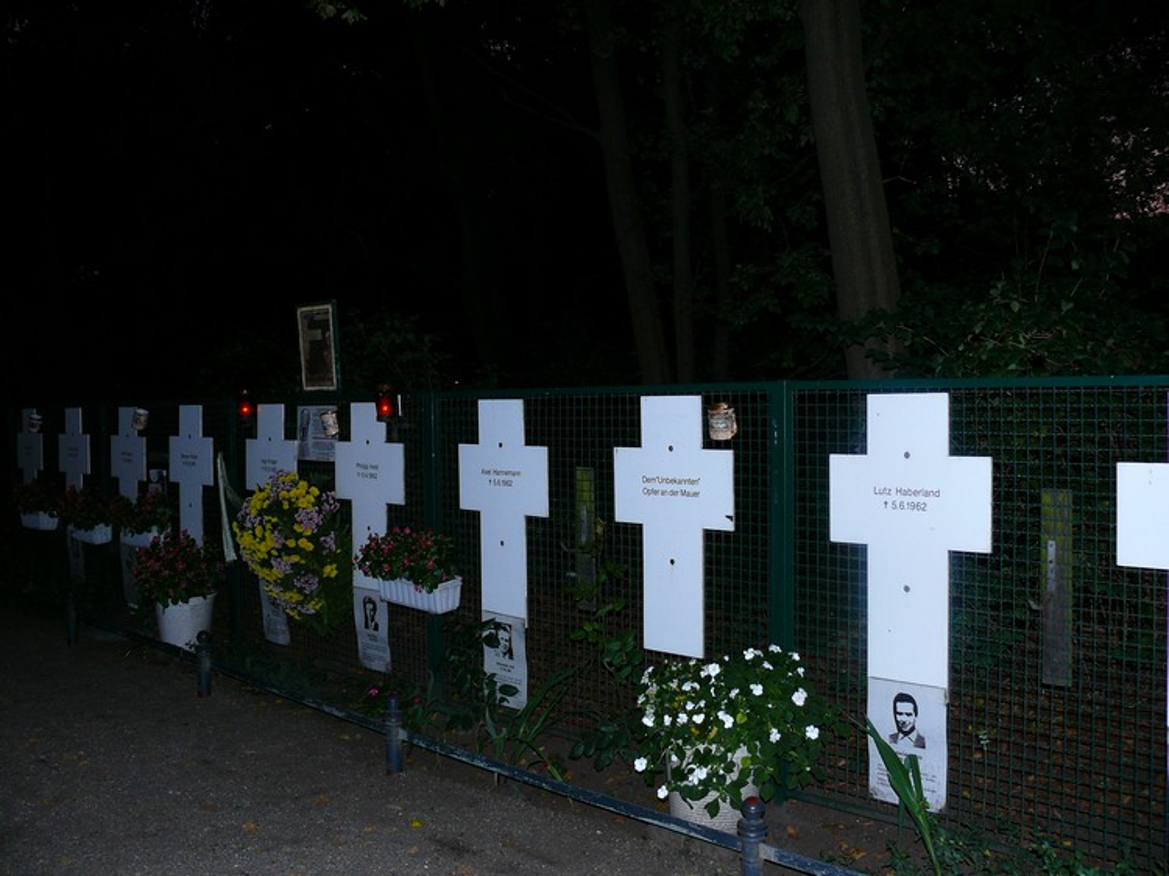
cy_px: 438
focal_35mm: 35
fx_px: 1182
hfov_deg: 52.6
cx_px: 584
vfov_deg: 40.7
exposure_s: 1/30
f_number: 2.8
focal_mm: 7.4
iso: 160
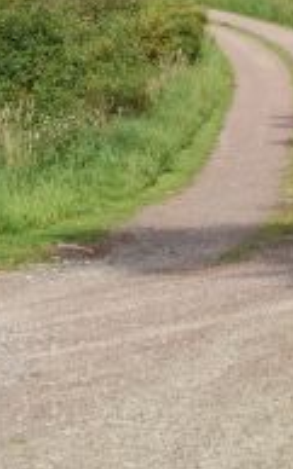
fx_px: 2956
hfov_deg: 5.7
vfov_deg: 9.0
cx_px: 85
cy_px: -91
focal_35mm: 231
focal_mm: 15.94
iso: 125
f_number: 5.6
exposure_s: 1/320
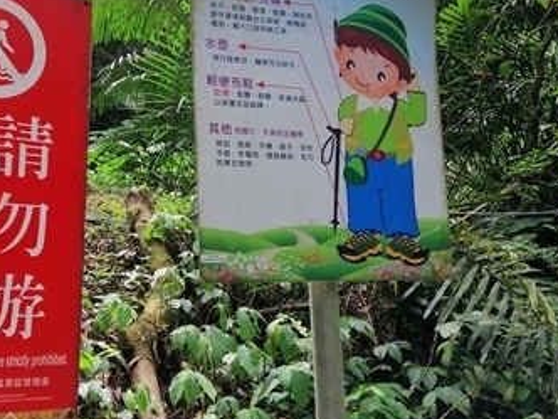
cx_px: 198
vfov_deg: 30.8
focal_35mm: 47
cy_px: 177
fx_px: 758
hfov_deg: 40.1
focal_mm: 3.81
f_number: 2.2
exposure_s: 1/60
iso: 64
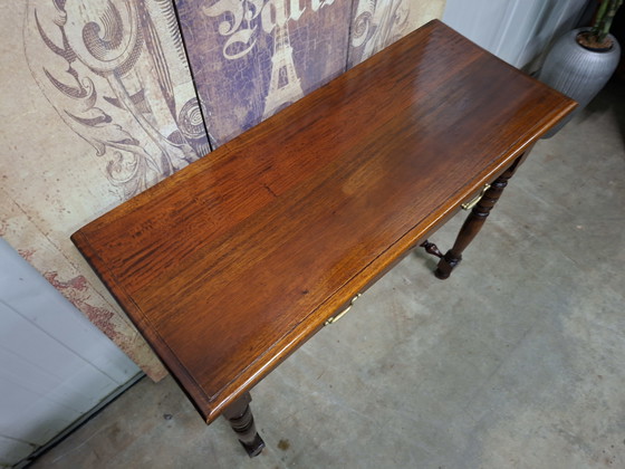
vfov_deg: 58.9
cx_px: 312
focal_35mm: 23
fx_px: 415
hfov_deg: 73.9
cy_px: 234
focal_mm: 5.54
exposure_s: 1/25
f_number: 1.8
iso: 800
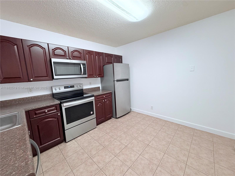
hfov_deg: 102.1
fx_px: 95
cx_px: 118
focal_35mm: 14
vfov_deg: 85.7
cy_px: 88
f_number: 2.2
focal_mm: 2.22
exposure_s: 1/60
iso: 250
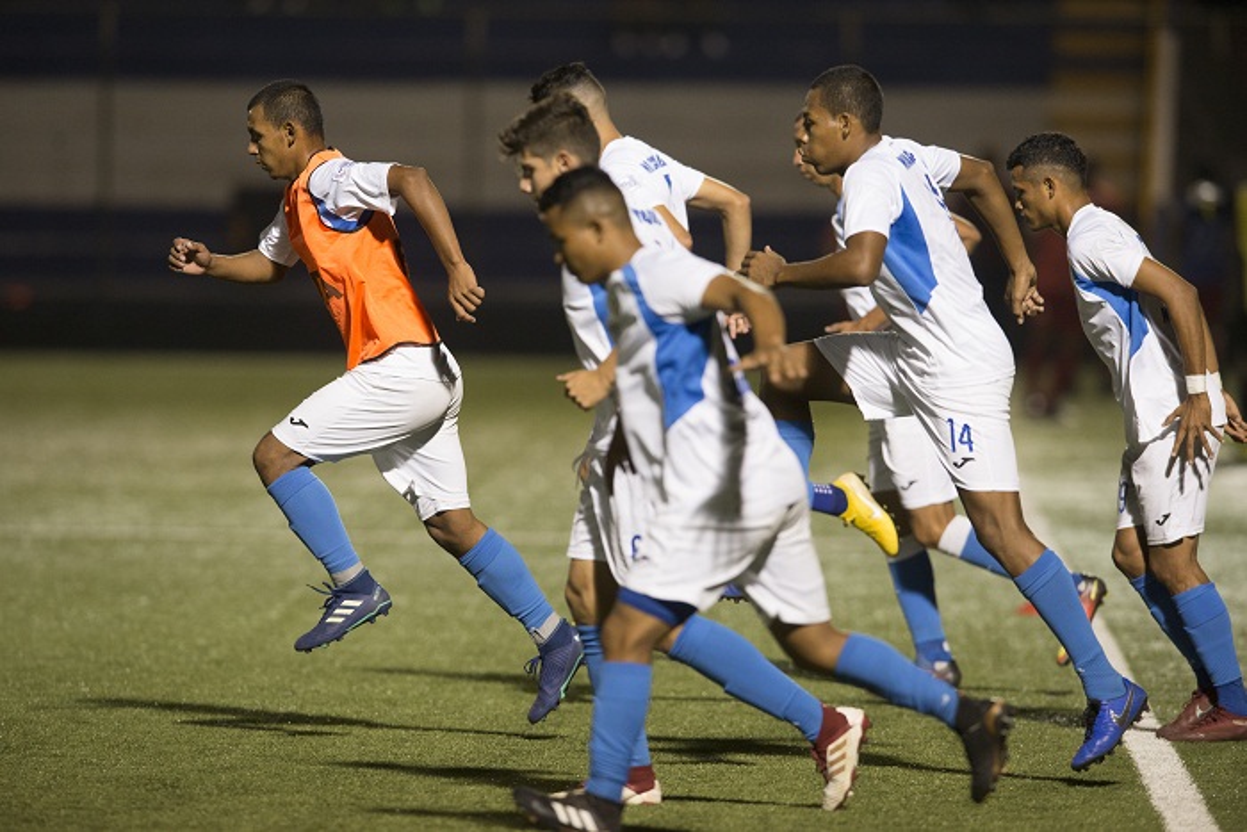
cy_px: 416
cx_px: 624
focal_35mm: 400
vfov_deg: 3.4
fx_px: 13858
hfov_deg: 5.2
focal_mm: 400
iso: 2500
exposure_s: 1/640
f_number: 3.5
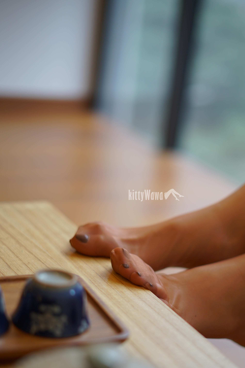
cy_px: 250
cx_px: 141
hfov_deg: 19.5
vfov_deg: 28.6
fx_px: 714
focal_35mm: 70
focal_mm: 50
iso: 100
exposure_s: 1/60
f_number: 1.8
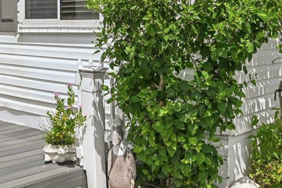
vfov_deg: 22.9
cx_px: 27
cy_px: 30
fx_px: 454
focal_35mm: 58
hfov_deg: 32.7
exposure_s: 1/5000
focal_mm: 16
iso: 800
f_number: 8
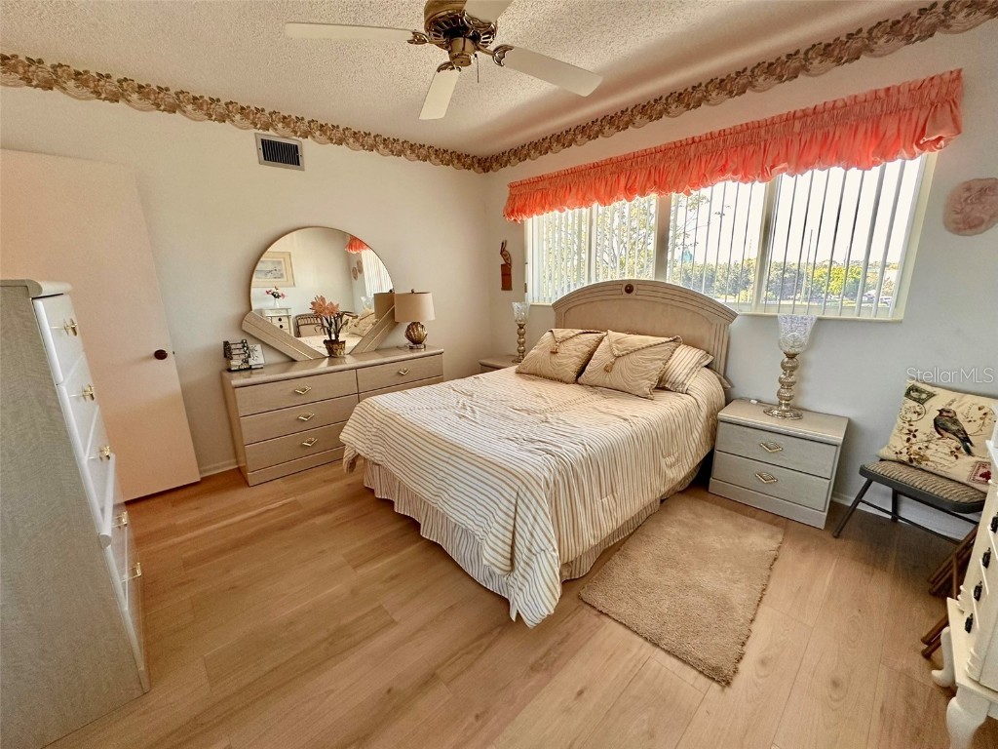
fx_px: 404
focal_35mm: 14
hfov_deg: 102.1
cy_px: 374
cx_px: 499
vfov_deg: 85.7
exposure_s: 1/120
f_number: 2.2
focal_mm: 2.22
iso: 200
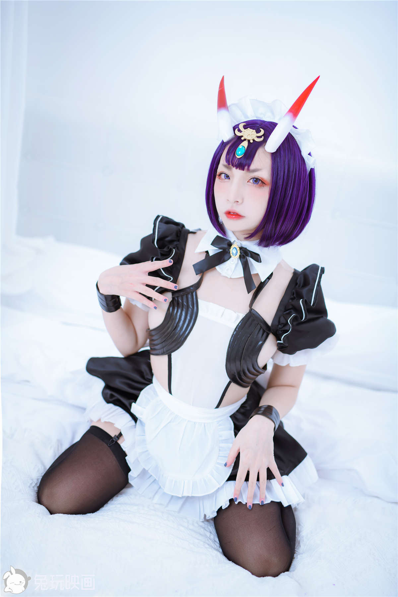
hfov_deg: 27.0
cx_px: 199
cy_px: 298
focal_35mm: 50
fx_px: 829
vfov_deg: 39.6
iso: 64
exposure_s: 1/160
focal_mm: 50
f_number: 2.2
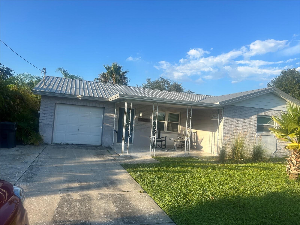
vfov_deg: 53.1
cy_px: 112
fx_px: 225
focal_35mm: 26
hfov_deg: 67.3
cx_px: 150
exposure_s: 1/2404
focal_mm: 5.7
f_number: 1.5
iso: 50
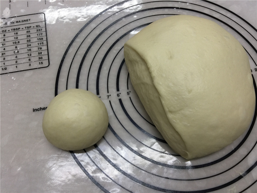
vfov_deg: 48.2
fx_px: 215
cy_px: 96
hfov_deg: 61.7
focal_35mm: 29
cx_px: 128
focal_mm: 4.15
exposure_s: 1/17
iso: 40
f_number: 2.2
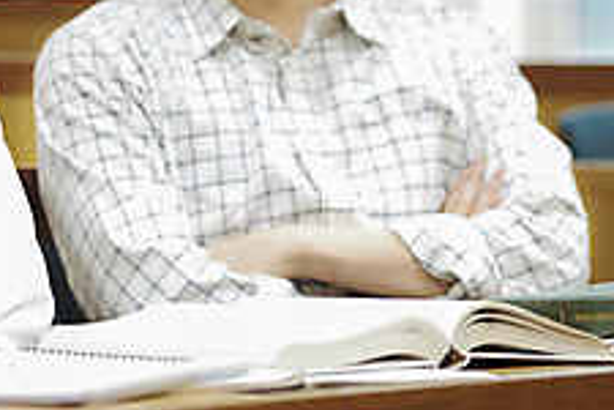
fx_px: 4639
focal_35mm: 272
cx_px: -179
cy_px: -27
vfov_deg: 5.0
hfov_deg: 7.5
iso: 1000
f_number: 2.8
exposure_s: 1/250
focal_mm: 102
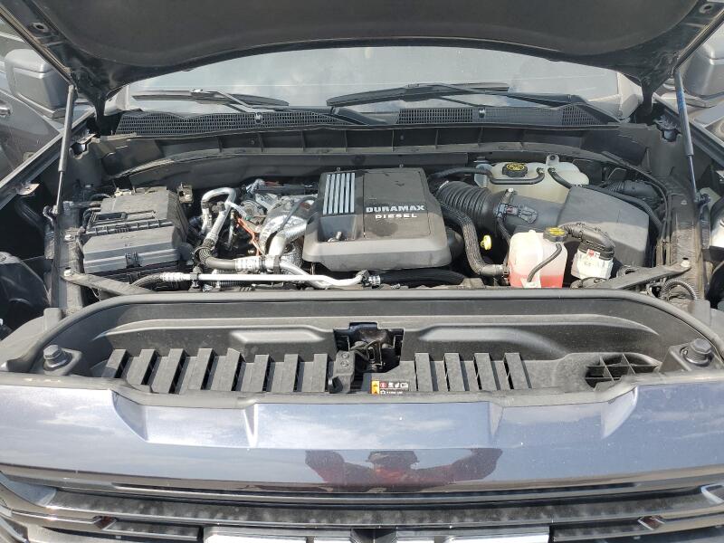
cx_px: 362
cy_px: 272
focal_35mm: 26
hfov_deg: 67.3
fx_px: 544
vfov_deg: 53.1
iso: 50
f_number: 1.5
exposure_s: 1/769
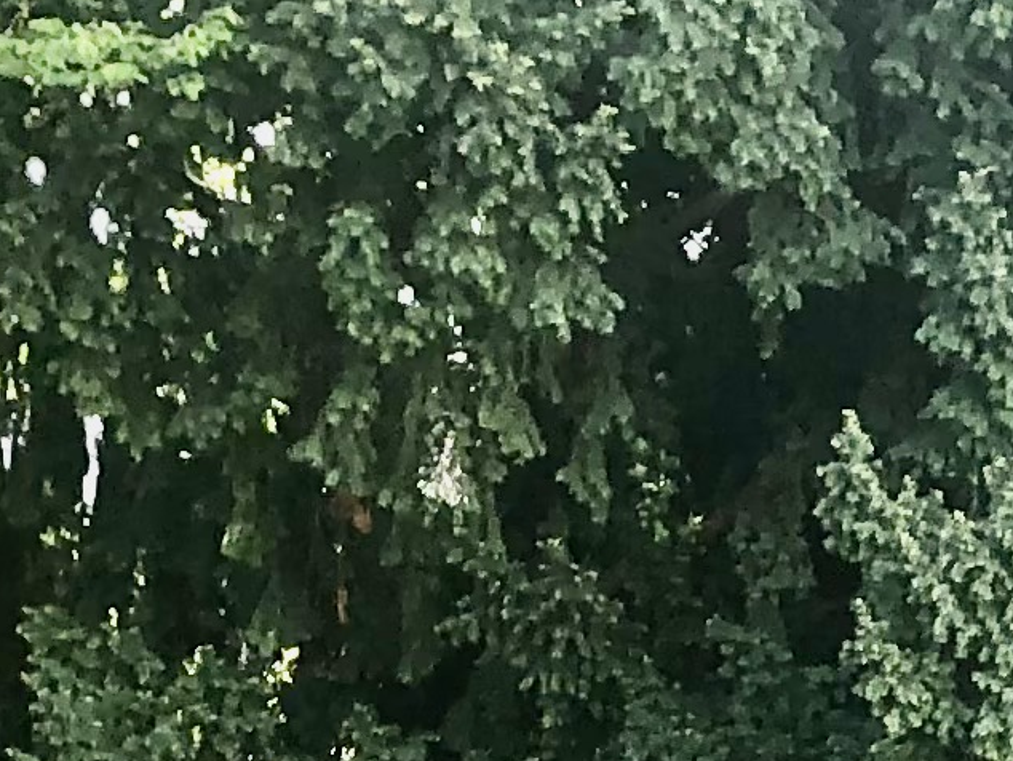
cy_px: 2251
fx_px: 5211
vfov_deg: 7.4
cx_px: 1604
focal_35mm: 178
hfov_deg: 10.6
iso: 25
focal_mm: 3.99
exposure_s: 1/120
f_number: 1.8
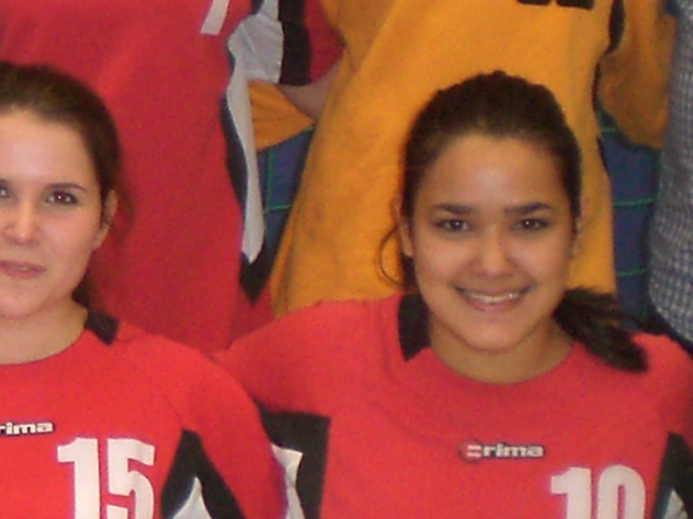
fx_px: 3083
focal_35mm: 154
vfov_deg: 9.6
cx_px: -194
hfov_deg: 12.5
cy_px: 268
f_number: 3.1
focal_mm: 6.3
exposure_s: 1/60
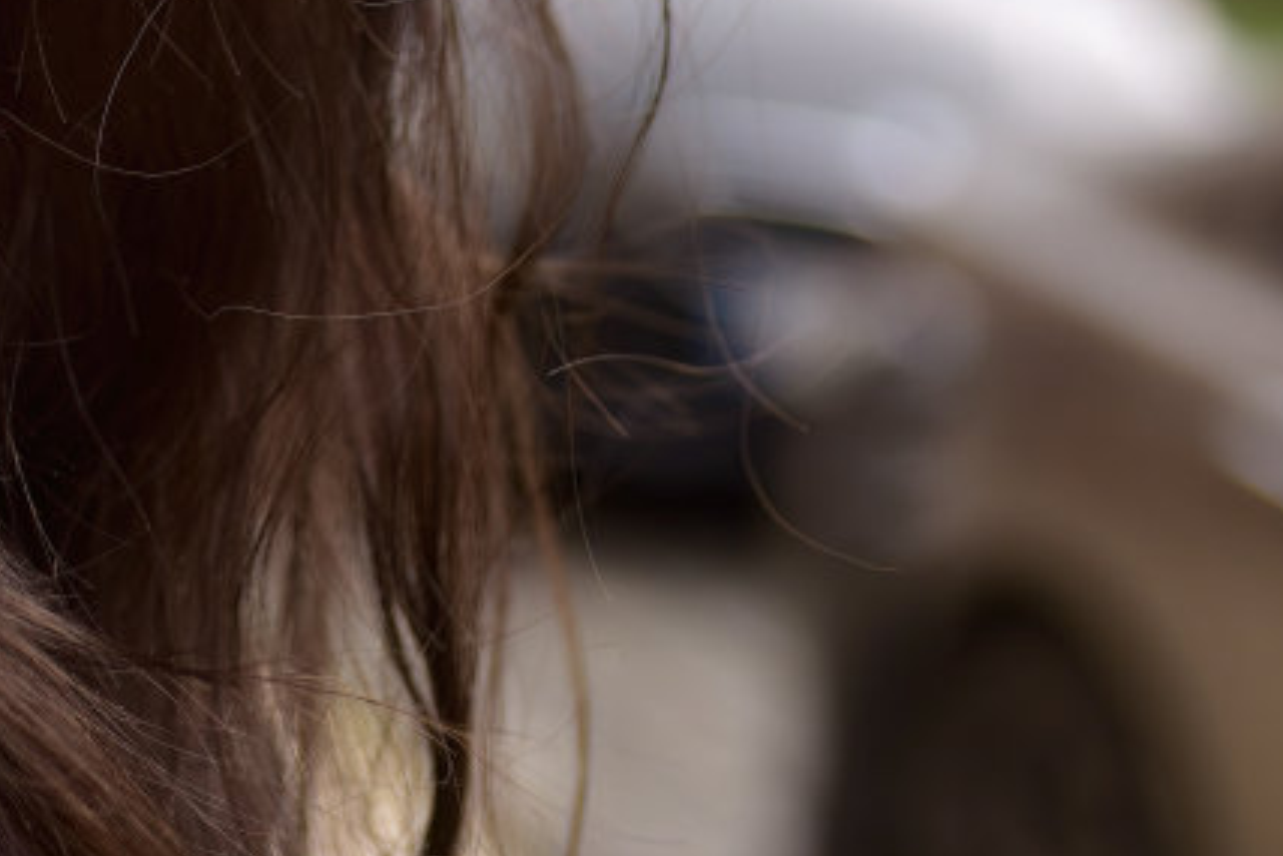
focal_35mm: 131
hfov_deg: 15.4
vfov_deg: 9.9
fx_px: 4670
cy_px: -724
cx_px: 30
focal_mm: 35
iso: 250
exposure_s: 1/500
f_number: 2.5
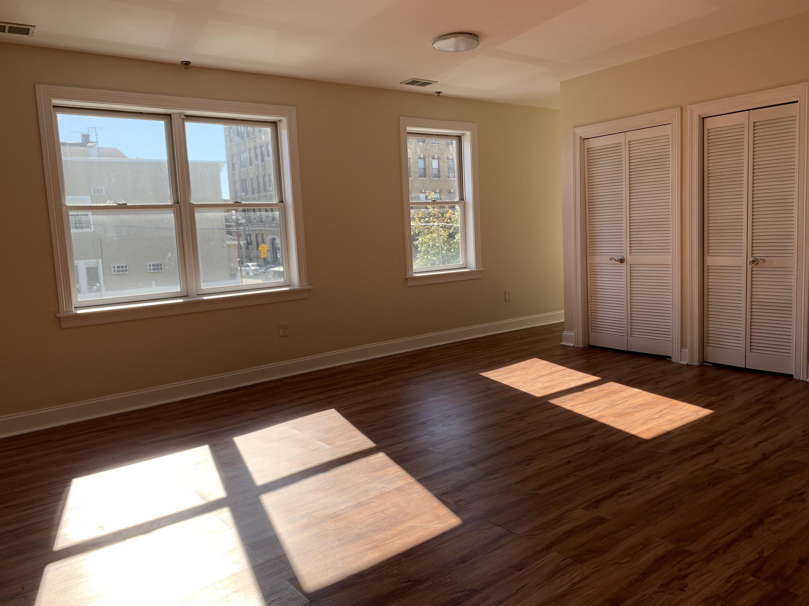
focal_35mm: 26
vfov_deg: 53.1
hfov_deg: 67.3
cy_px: 303
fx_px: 608
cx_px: 404
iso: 25
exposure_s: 1/616
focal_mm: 4.25
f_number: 1.8
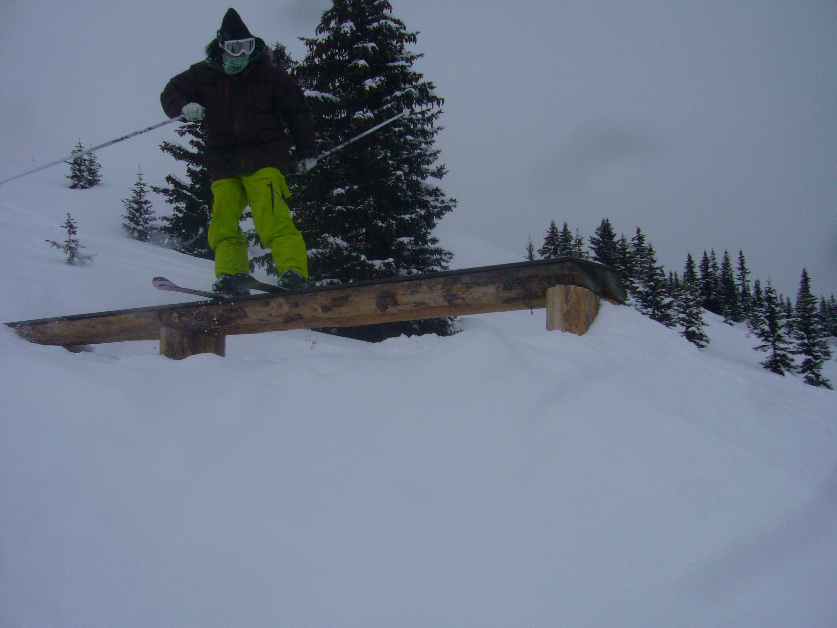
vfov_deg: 40.7
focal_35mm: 35
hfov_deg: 52.6
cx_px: 418
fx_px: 846
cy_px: 314
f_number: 5.6
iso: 100
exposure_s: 1/1300
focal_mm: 5.8
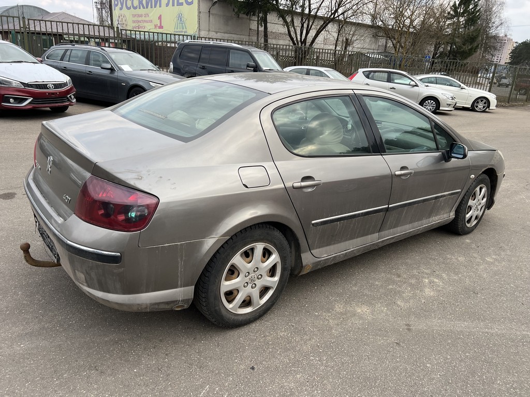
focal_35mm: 26
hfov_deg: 67.3
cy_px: 198
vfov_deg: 53.1
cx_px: 265
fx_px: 398
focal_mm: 5.7
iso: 50
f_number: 1.5
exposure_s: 1/917
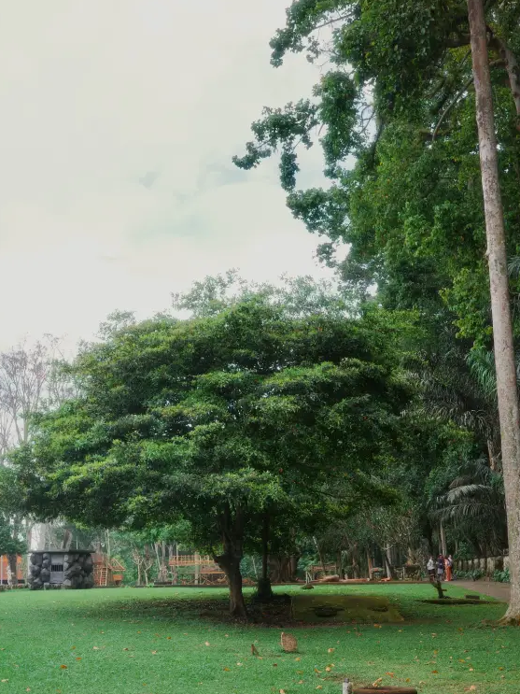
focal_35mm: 44
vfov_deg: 42.9
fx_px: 882
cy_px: 365
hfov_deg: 32.9
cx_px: 258
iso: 200
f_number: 5
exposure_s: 1/400
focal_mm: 26
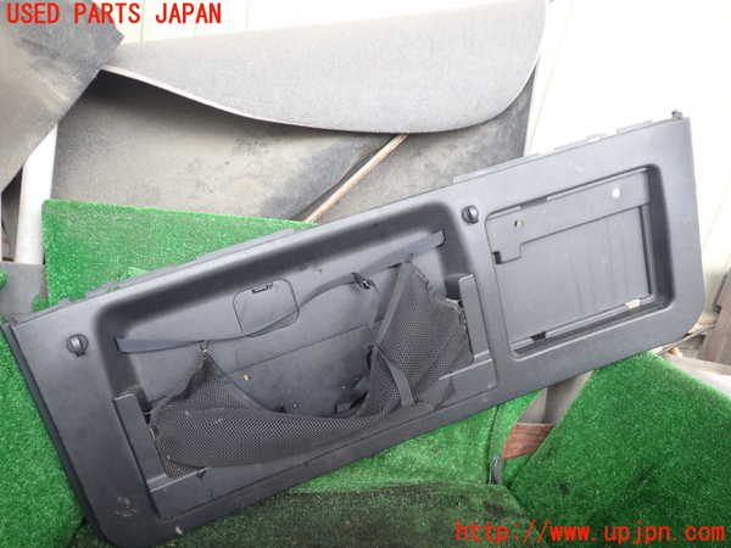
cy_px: 274
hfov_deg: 60.0
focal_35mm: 30
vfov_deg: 46.8
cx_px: 366
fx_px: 634
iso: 200
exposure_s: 1/60
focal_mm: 5.4
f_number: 2.3
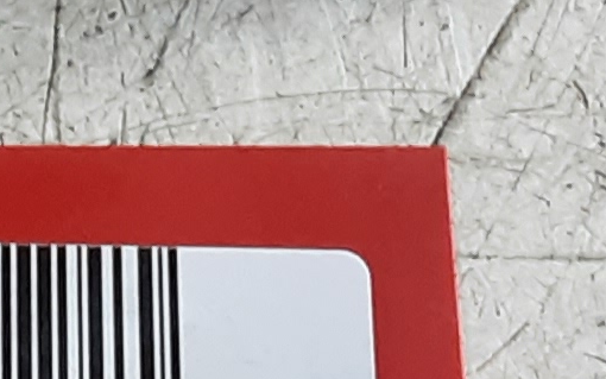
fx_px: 3023
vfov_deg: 7.1
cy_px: -207
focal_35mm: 183
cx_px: -70
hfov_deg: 11.3
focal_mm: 2.91
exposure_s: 1/50
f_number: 1.9
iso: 125
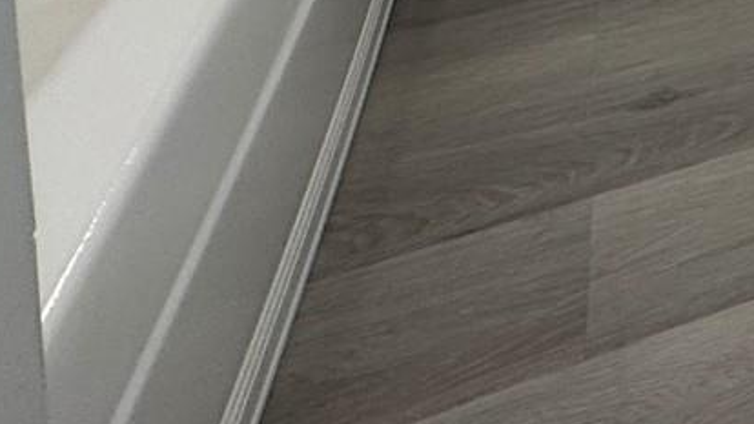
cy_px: -639
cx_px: 1228
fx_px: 1180
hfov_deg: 24.3
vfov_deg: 13.6
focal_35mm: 59
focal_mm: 2.22
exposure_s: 1/131
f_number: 2.2
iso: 40
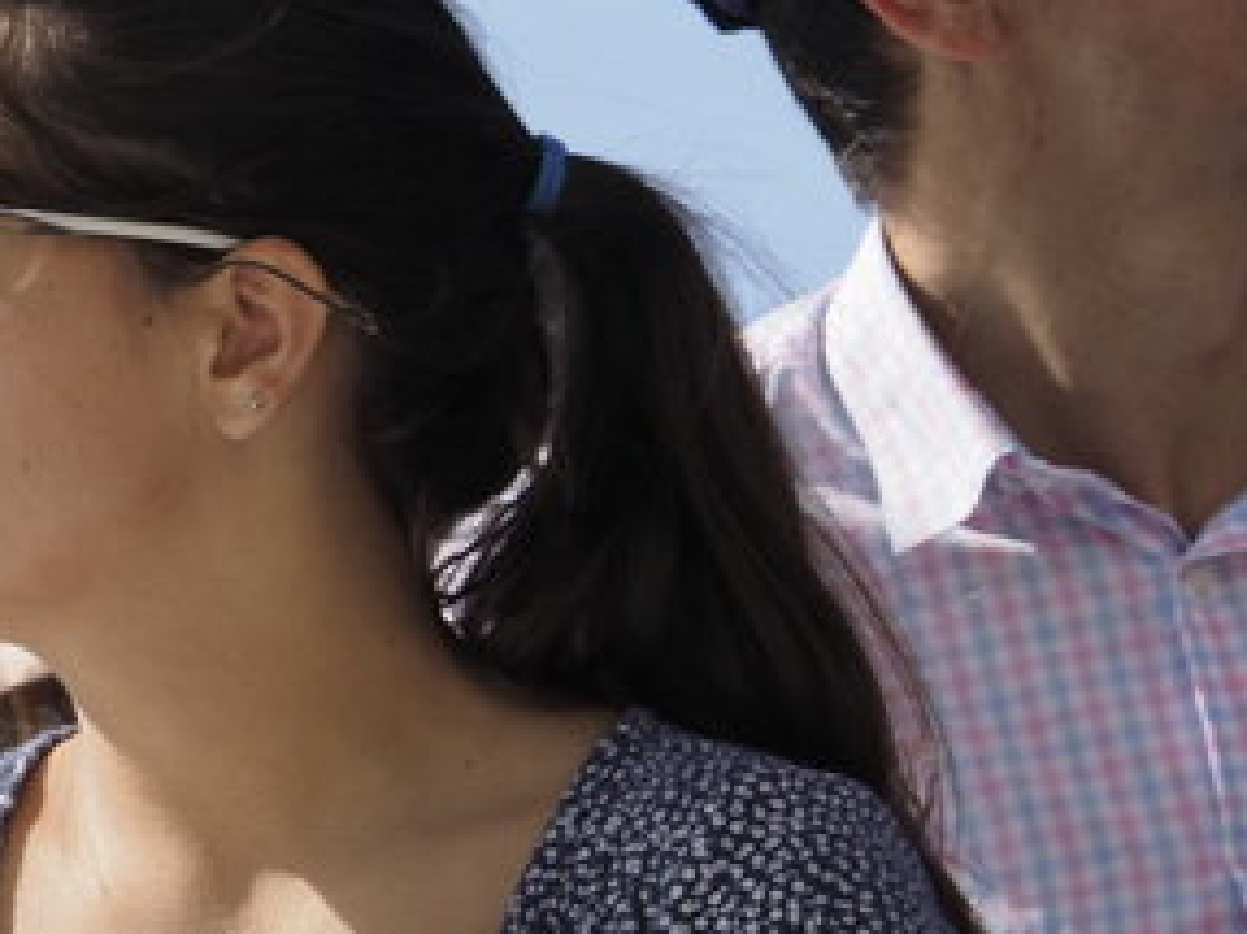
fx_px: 28843
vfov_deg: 1.9
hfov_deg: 2.5
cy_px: 404
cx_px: 2116
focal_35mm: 801
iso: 200
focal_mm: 115
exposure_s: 1/320
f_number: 10
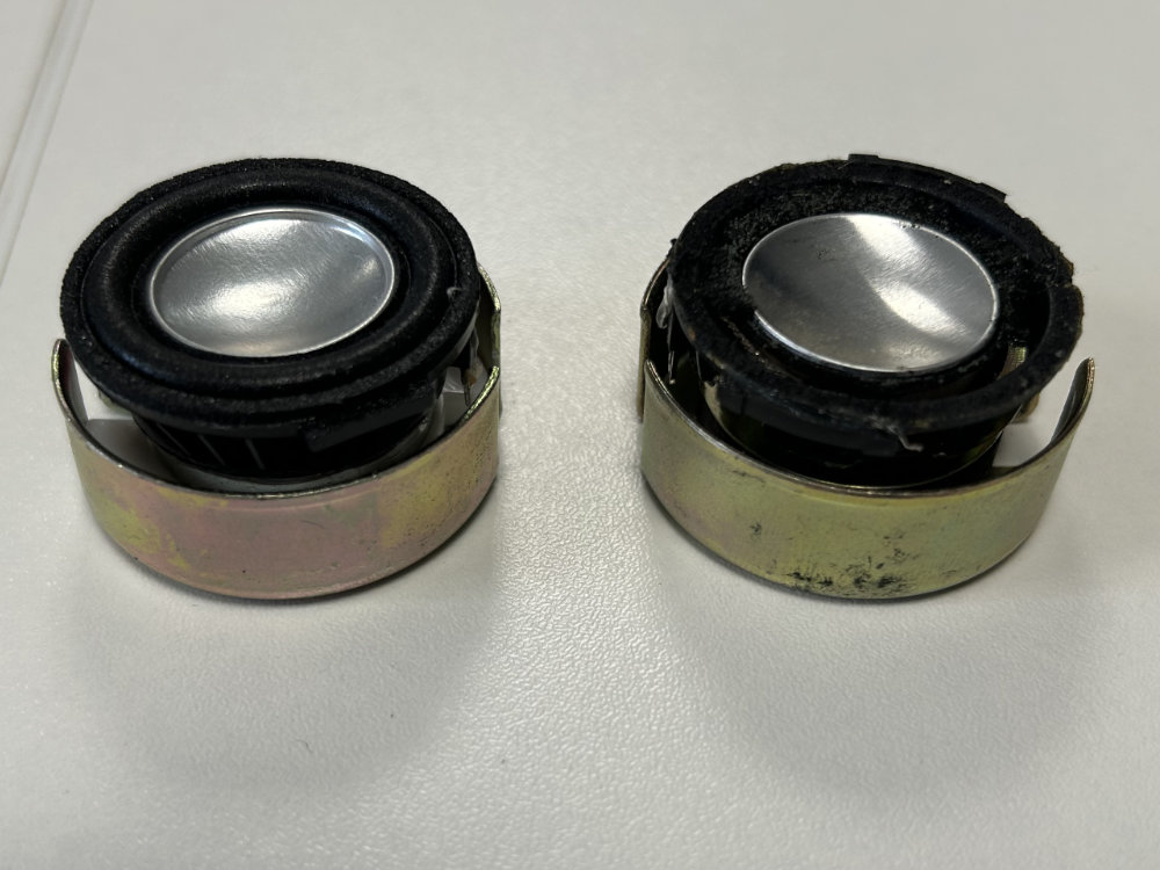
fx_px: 871
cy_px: 435
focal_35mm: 26
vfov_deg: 53.1
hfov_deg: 67.3
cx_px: 580
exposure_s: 1/124
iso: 32
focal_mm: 5.7
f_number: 1.5
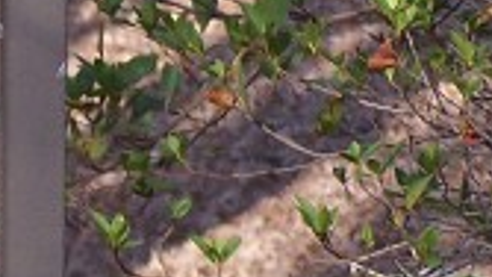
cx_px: -610
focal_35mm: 612
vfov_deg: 2.0
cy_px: 180
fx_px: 7985
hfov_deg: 3.5
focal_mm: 19.4
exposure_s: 1/350
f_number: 3.2
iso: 80
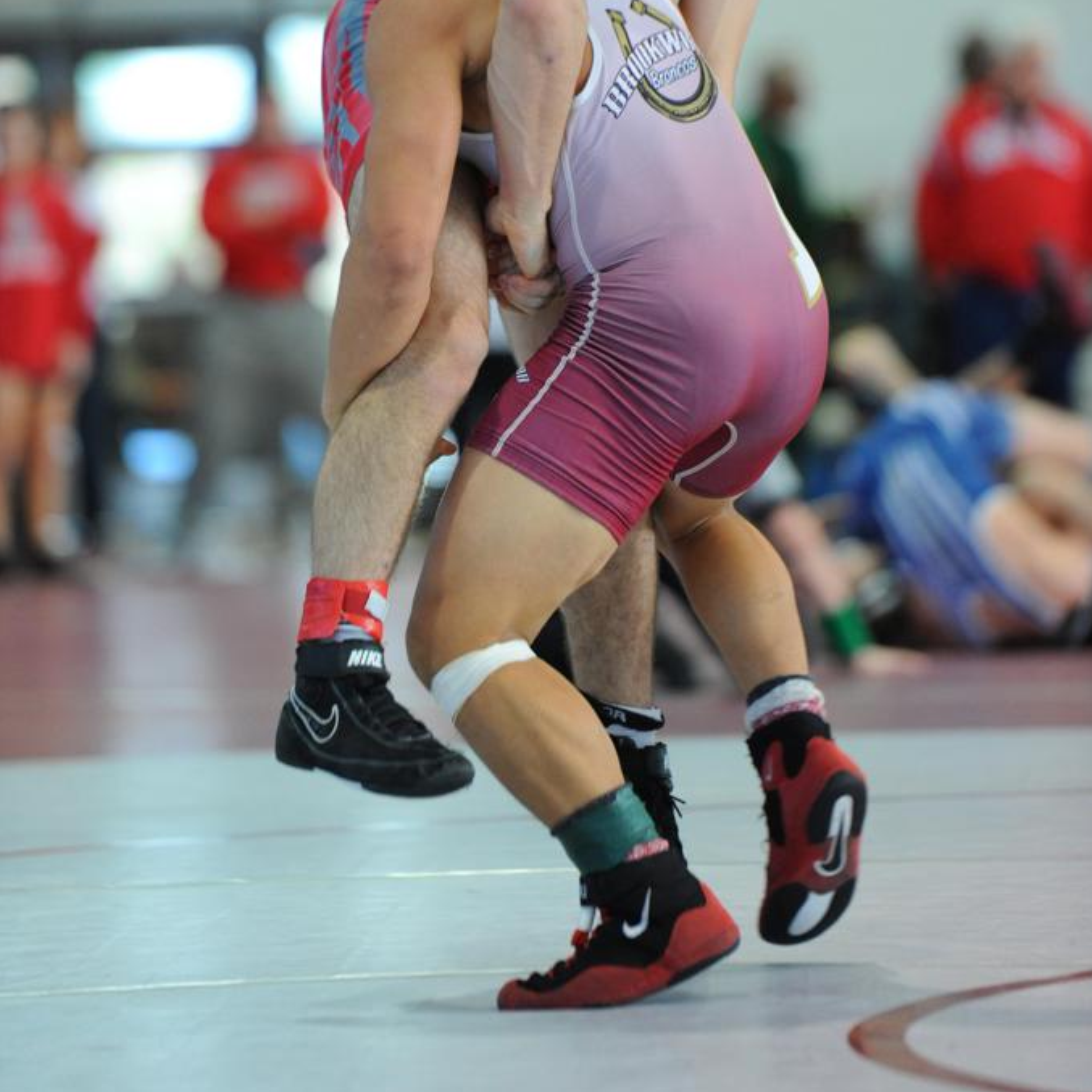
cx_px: 548
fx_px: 9172
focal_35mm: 257
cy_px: 300
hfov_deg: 6.8
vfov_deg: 6.8
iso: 2800
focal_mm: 200
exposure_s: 1/640
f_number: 2.8
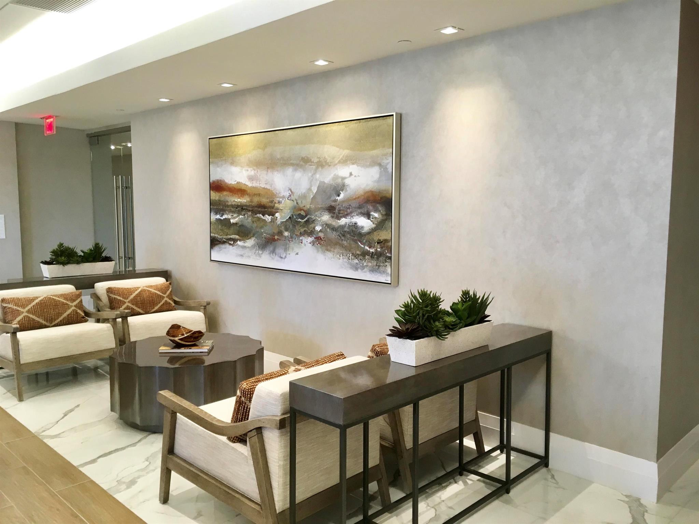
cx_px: 350
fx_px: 586
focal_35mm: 29
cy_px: 262
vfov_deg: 48.2
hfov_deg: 61.7
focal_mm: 4.15
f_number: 2.2
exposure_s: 1/30
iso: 50
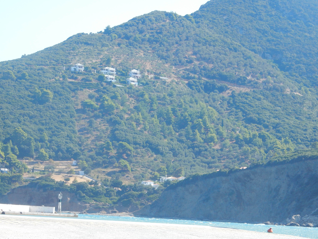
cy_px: 120
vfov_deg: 9.1
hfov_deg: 12.0
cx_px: 159
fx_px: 1507
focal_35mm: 164
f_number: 6
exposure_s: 1/250
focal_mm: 29.2
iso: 125
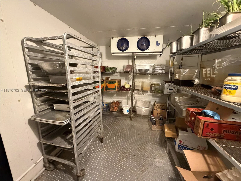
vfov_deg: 85.7
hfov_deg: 102.1
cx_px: 120
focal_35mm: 14
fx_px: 97
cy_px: 90
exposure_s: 1/60
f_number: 2.2
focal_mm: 2.22
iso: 1250
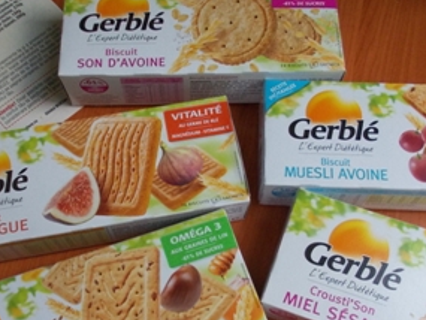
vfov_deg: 32.6
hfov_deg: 42.9
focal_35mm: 44
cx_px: 194
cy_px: 212
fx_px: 542
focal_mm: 4
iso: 200
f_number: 2.7
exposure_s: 1/250
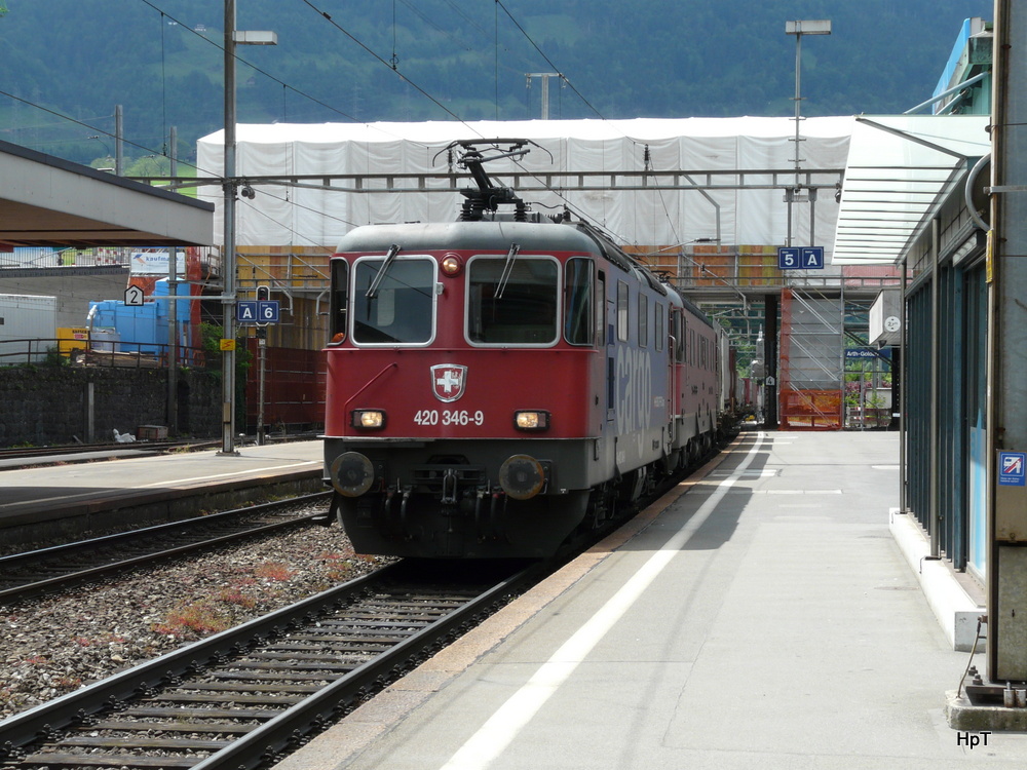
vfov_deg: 20.2
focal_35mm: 73
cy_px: 385
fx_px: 2166
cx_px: 514
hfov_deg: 26.7
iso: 100
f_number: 5.6
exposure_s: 1/250
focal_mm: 12
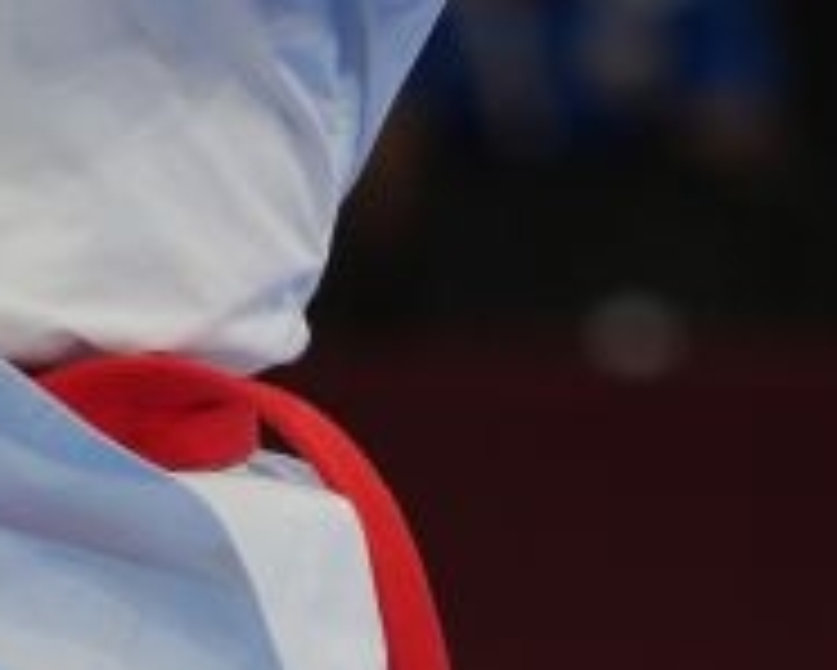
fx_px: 29965
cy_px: 531
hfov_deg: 1.6
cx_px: 248
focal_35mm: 1209
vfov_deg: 1.3
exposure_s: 1/500
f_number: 2.8
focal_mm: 200
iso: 200
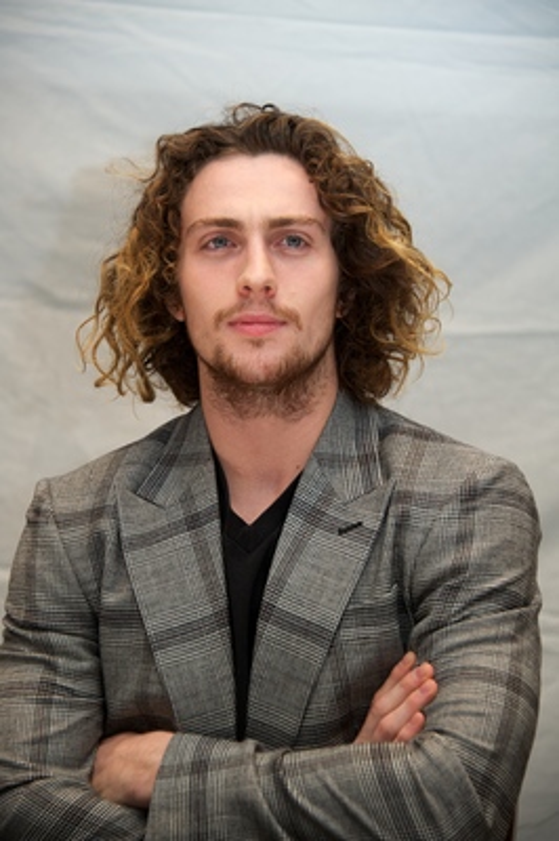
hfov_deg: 10.9
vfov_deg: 16.4
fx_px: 2916
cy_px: 420
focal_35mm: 125
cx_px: 280
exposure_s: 1/60
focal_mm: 125
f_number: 5.6
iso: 640
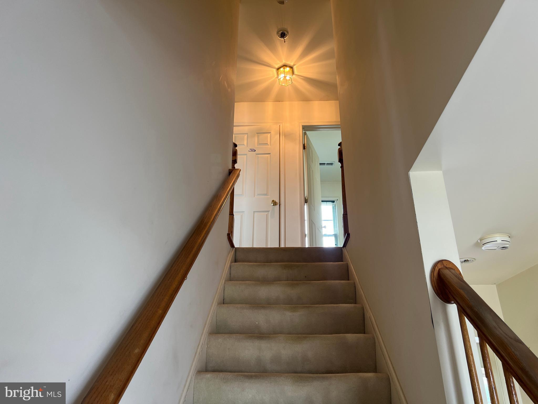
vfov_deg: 53.1
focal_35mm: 26
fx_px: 404
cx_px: 269
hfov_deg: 67.3
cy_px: 202
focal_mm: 5.7
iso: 80
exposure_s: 1/60
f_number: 1.5
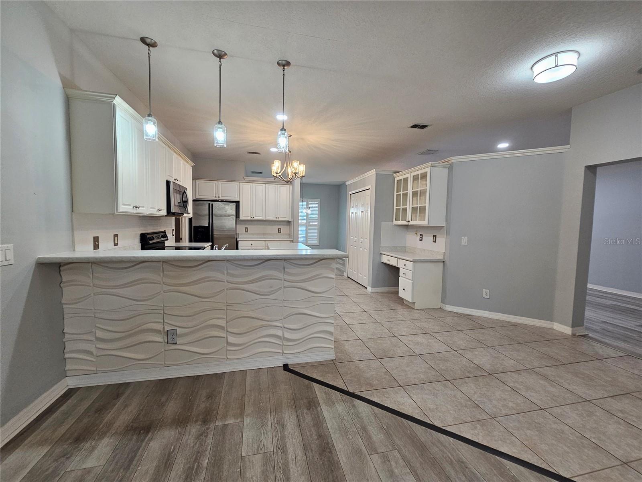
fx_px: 241
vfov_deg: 89.9
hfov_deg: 106.2
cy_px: 241
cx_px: 321
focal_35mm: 13
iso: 200
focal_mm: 2.2
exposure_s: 1/60
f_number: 2.2
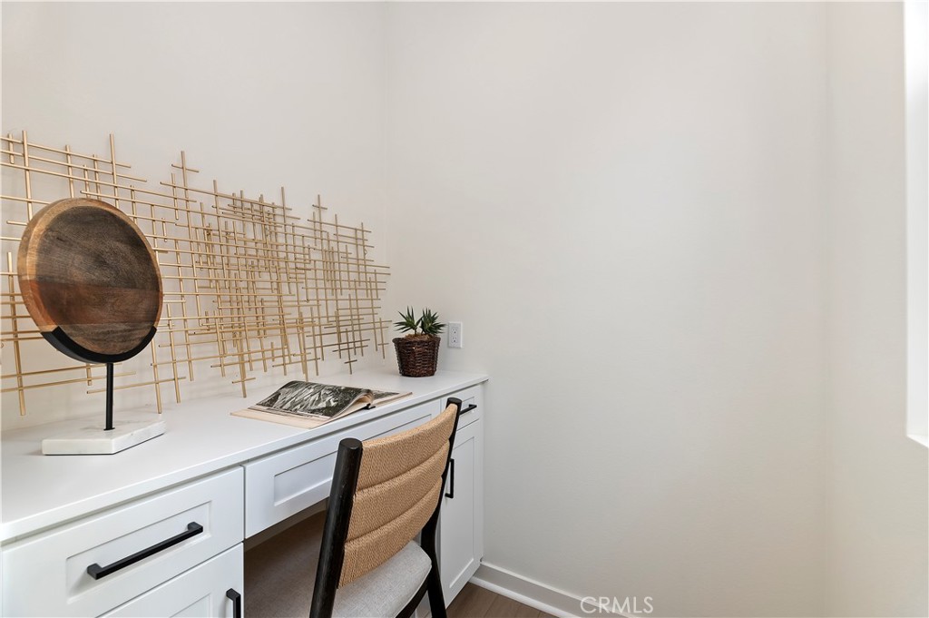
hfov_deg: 104.3
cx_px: 464
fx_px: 361
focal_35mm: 14
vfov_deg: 81.1
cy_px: 309
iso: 500
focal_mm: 14
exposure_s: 1/30
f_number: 10
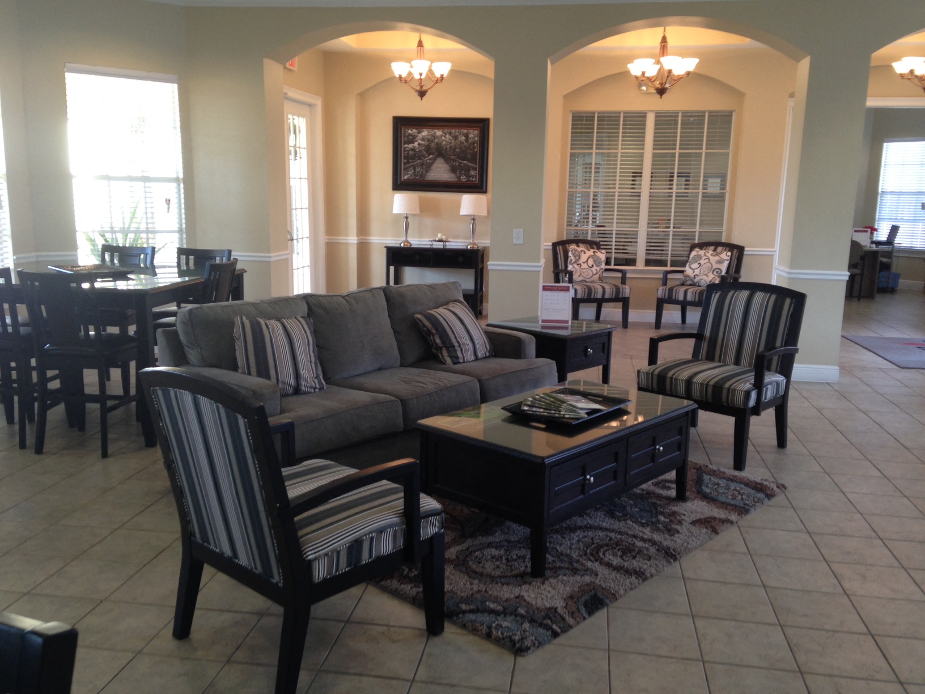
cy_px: 347
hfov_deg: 55.4
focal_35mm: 33
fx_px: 882
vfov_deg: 42.9
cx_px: 462
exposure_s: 1/20
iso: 50
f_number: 2.4
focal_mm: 4.12
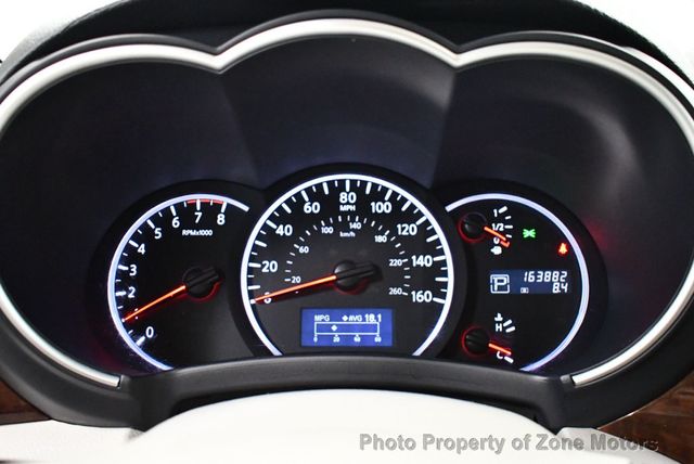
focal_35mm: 36
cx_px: 347
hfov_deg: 53.1
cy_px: 232
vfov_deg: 36.9
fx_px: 695
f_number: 3.5
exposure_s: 1/60
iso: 6400
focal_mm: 18
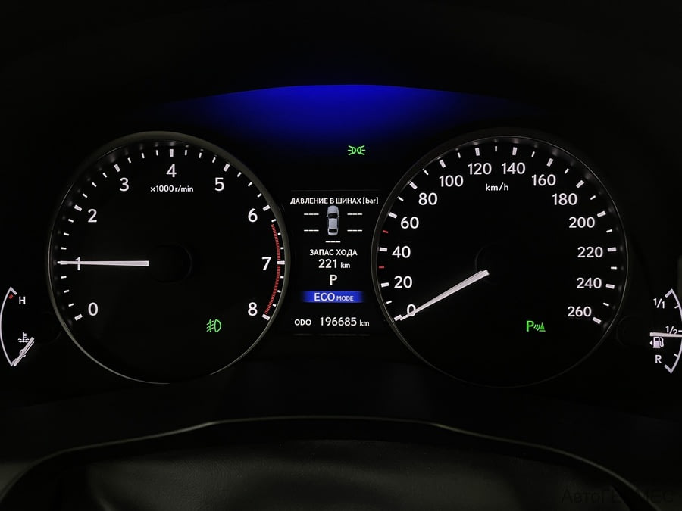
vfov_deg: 53.1
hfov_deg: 67.3
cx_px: 341
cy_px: 256
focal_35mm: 26
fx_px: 512
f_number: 1.6
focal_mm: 4.2
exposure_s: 1/50
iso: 250
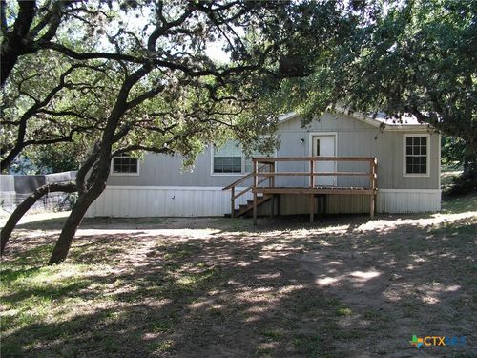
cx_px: 238
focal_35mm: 36
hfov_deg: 51.4
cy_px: 179
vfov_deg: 39.7
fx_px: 496
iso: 50
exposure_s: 1/80
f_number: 3.2
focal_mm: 6
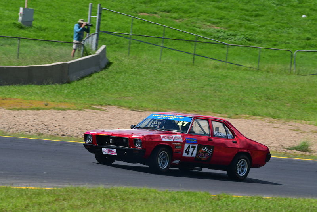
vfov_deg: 3.7
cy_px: 106
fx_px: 3303
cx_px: 158
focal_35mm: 375
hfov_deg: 5.5
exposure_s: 1/500
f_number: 13
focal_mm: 250
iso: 400
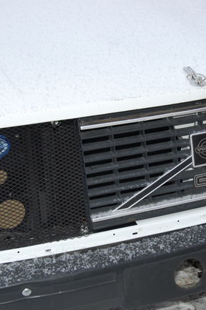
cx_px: 162
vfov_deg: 23.4
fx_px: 747
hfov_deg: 15.6
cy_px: 156
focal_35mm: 87
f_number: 5
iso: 400
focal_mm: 38
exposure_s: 1/60
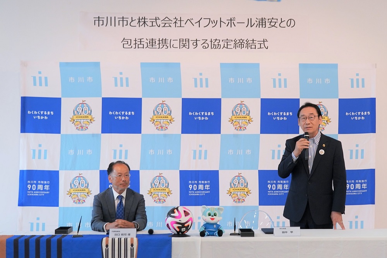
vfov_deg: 31.9
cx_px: 194
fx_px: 451
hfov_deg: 46.4
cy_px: 129
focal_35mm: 42
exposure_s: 1/160
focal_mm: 42
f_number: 4
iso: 640
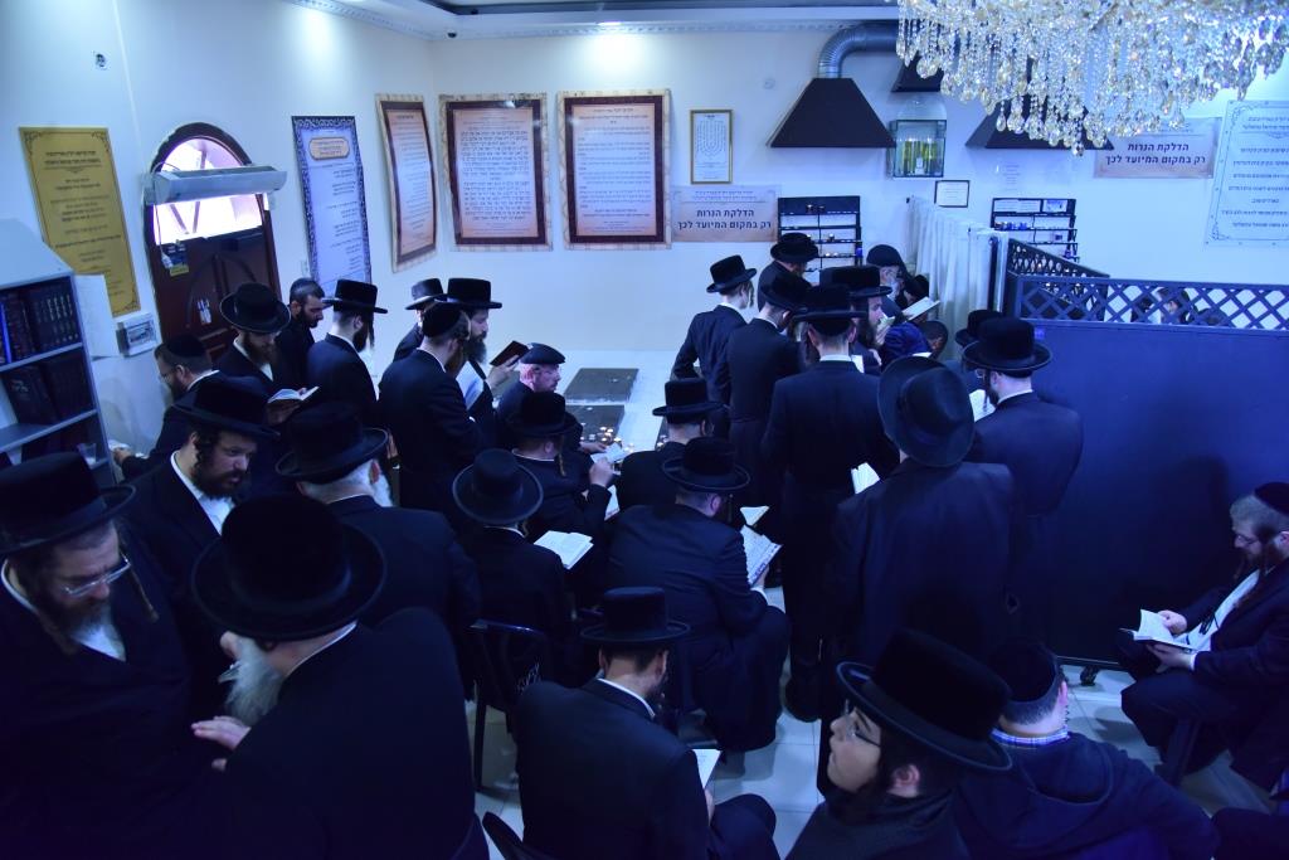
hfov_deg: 73.7
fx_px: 859
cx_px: 644
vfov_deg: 53.1
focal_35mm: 24
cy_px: 430
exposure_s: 1/100
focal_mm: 24
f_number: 4
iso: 1600
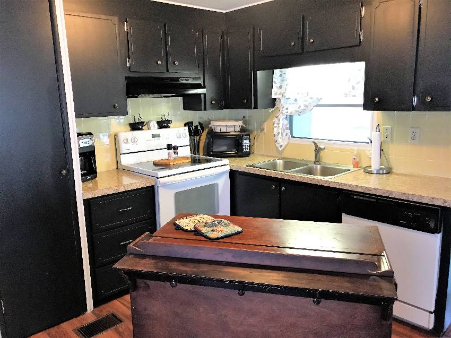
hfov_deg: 63.5
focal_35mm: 28
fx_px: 365
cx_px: 226
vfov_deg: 49.7
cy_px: 169
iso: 100
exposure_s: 1/15
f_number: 1.8
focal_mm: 3.99
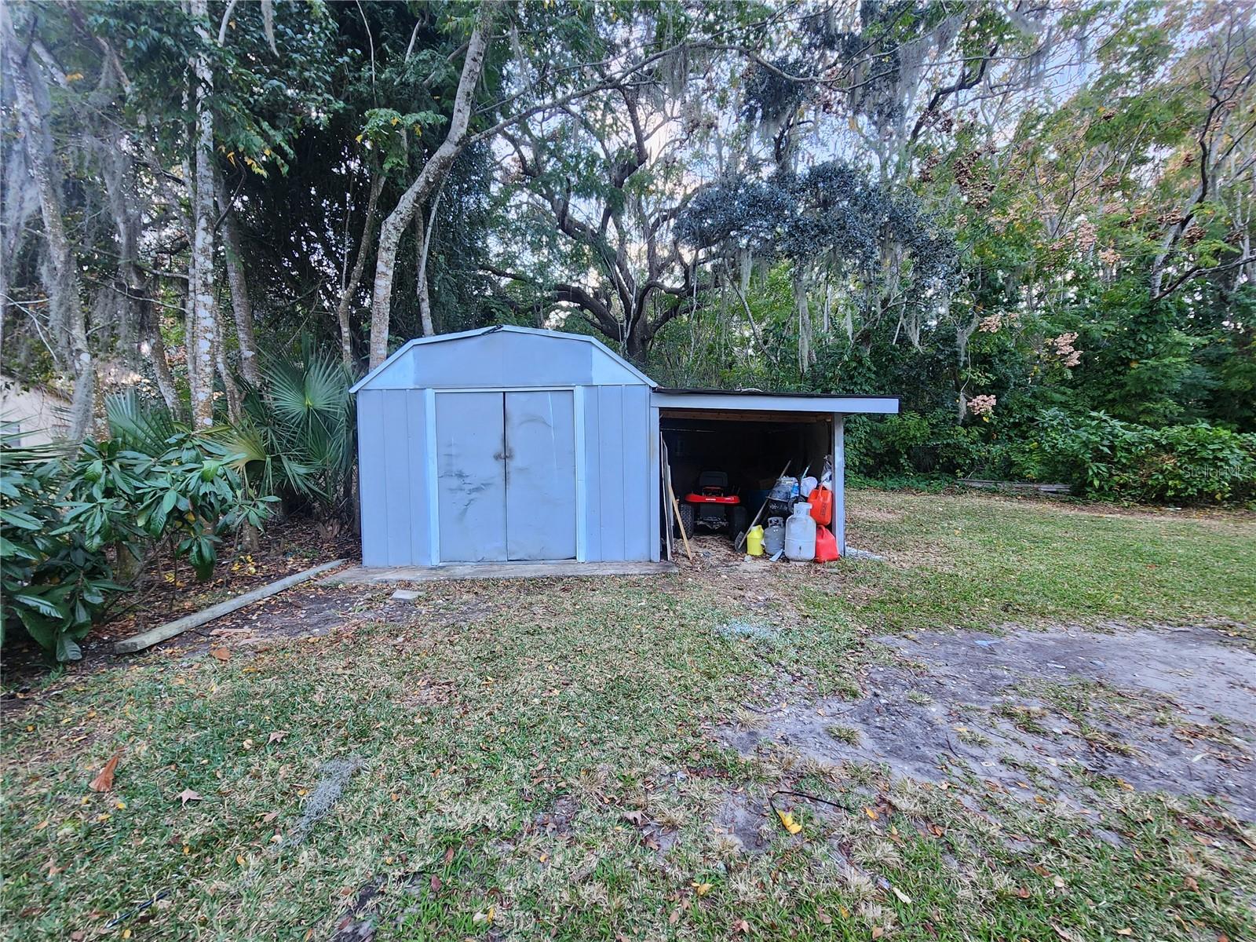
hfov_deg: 106.2
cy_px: 471
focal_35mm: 13
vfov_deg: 89.9
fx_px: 472
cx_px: 628
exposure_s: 1/60
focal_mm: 2.2
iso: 200
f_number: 2.2
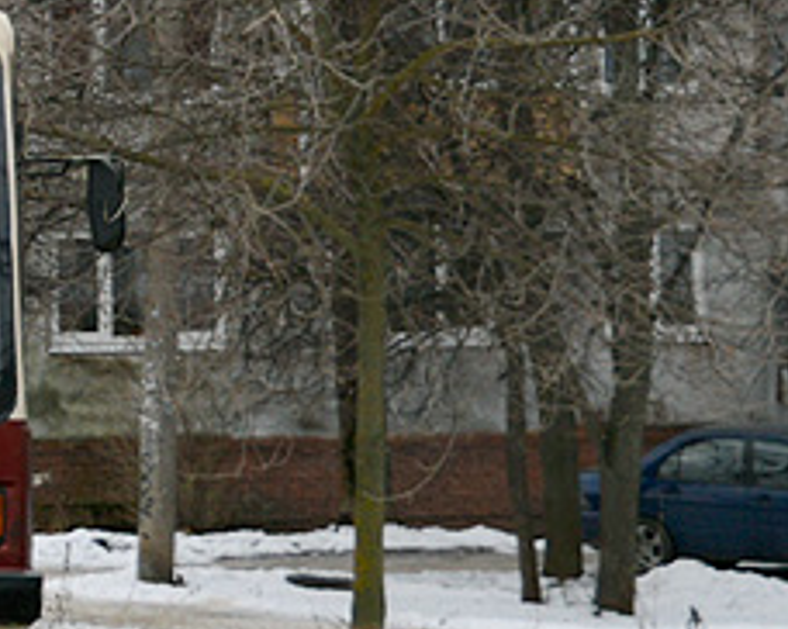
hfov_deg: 7.1
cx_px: -394
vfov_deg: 5.7
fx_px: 6222
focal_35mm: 267
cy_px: -238
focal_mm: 36
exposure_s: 1/160
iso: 200
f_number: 4.8
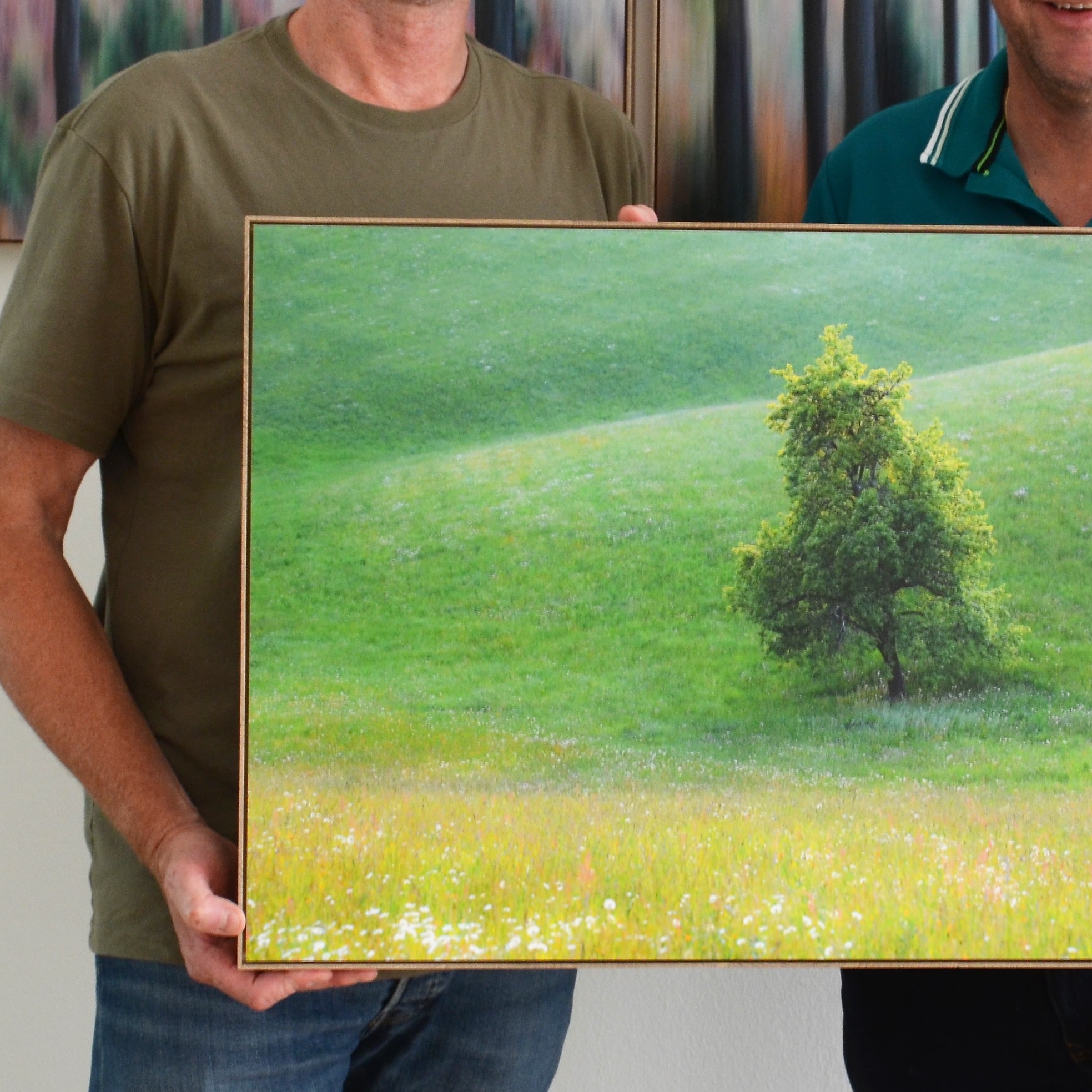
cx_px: 627
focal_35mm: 102
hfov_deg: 17.1
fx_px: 3640
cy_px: 439
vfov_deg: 17.0
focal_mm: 32
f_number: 5
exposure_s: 1/100
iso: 400
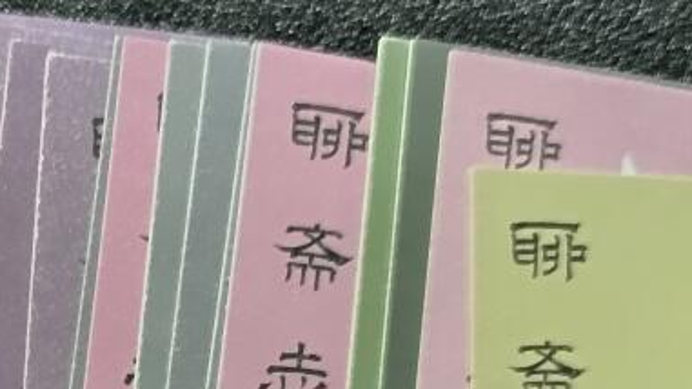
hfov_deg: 21.1
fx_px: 1761
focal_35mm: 96
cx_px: -69
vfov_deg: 12.0
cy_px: 605
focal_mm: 5.31
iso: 1859
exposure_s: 1/25
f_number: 1.7
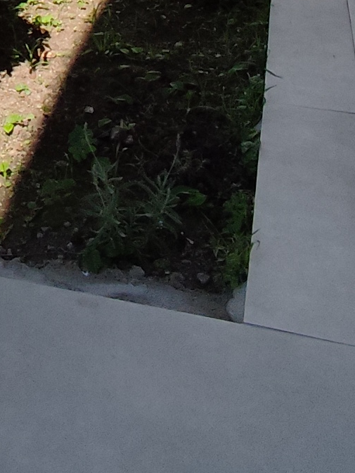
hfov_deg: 17.4
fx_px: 1066
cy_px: -255
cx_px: -140
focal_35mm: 78
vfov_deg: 20.9
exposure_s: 1/3606
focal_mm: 1.65
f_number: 2.2
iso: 50
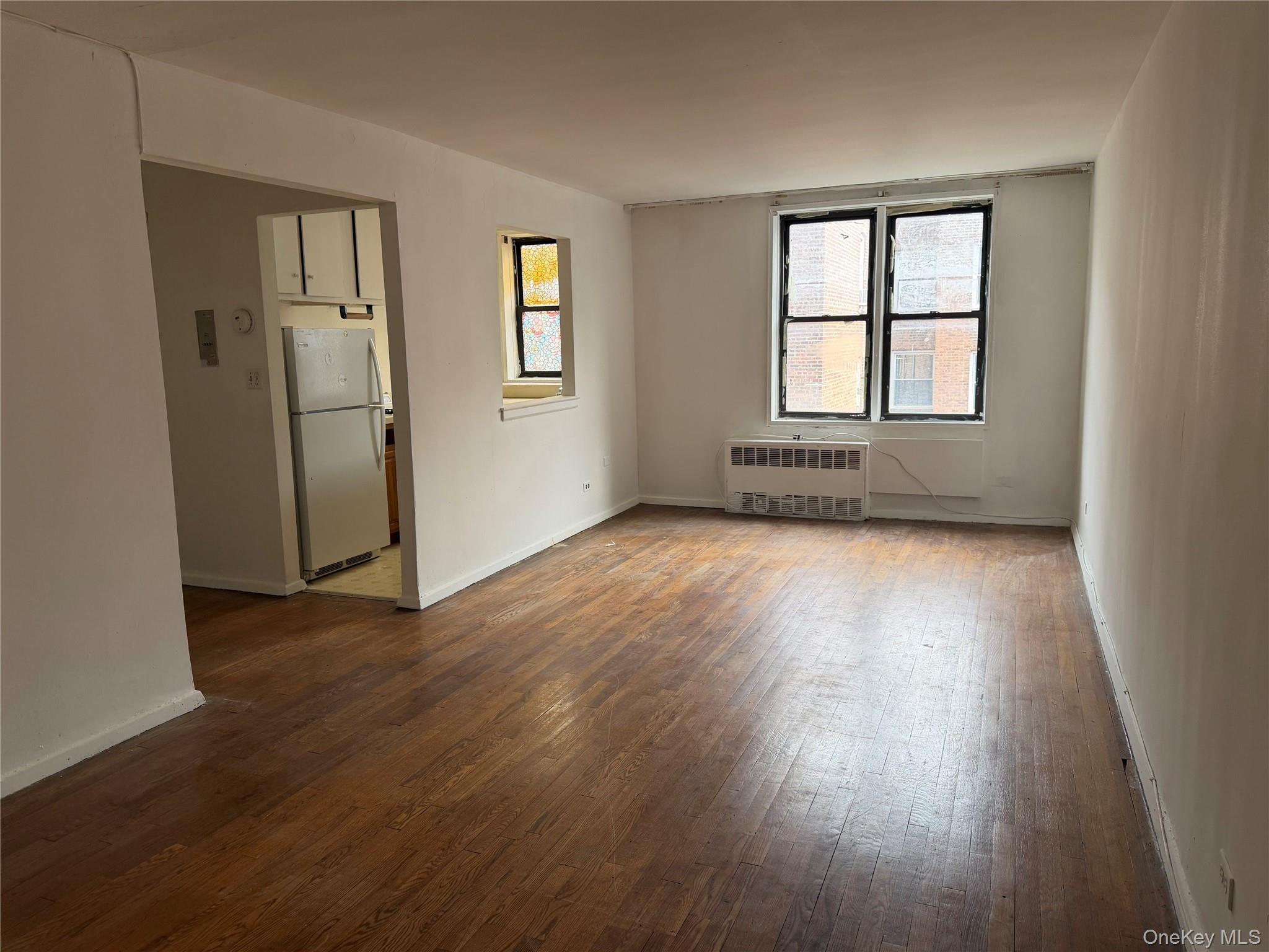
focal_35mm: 24
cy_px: 476
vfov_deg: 56.8
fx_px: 880
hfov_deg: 71.6
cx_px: 634
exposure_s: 1/198
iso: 100
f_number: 1.78
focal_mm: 6.76
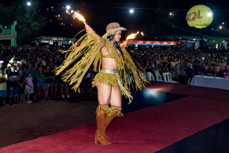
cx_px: 114
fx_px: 382
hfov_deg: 33.4
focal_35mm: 60
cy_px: 76
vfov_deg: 22.6
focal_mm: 40
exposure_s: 1/60
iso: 1600
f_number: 8
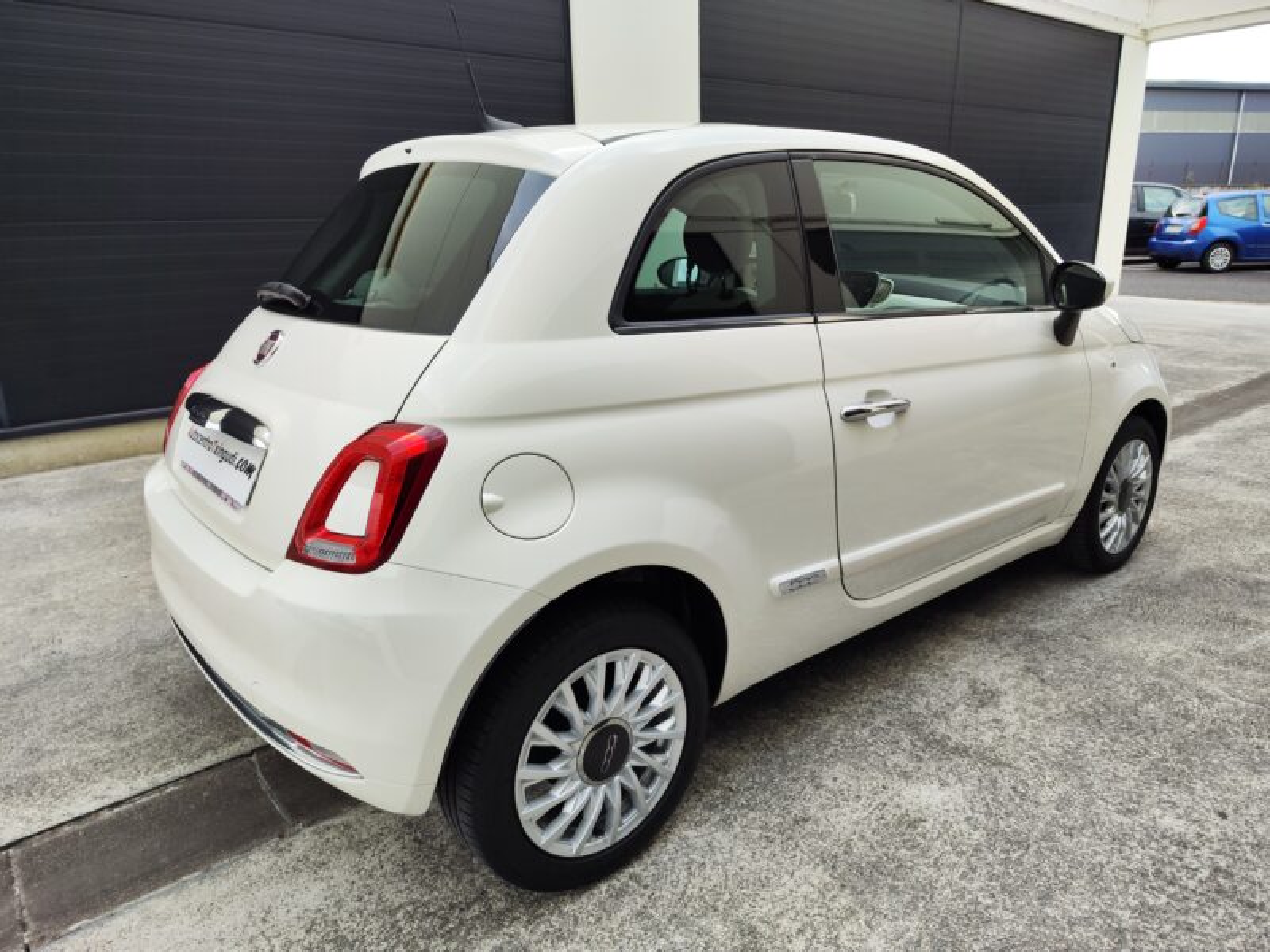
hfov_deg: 73.9
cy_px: 476
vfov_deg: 58.9
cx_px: 635
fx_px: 844
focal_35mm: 23
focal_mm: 7.01
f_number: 1.69
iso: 50
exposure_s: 1/199
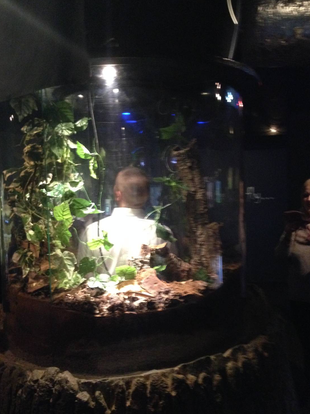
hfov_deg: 39.6
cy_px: 202
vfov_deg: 51.4
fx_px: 430
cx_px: 149
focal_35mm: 36
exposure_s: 1/17
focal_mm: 4.12
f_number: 2.4
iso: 640
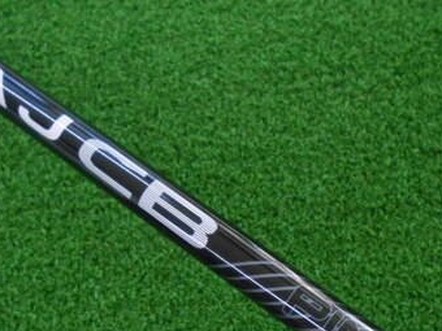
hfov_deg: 38.8
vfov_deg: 29.2
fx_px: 626
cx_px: 190
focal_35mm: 49
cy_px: 249
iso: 800
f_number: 3.2
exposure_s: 1/200
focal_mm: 4.6
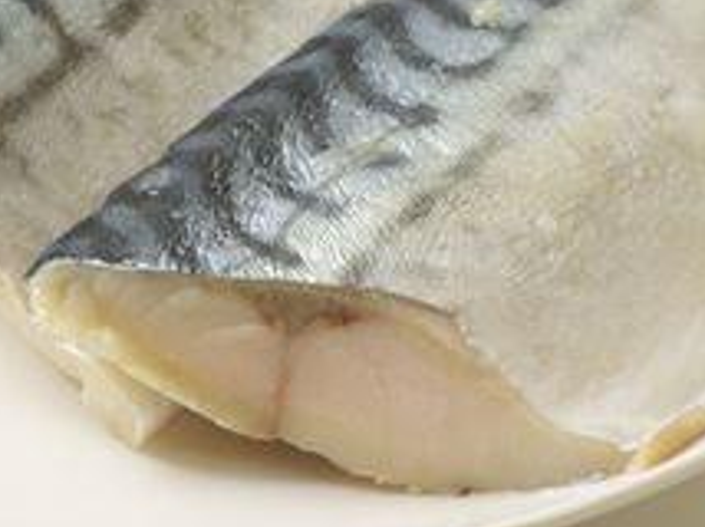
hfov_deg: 3.7
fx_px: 11006
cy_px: 8
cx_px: 165
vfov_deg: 2.7
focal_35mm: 541
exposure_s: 1.5
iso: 200
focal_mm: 160
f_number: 16
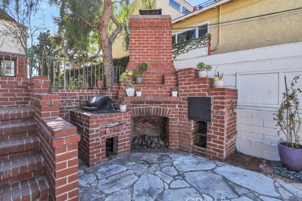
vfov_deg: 73.7
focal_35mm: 16
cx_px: 143
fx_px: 134
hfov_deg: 96.6
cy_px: 102
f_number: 14
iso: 250
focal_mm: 10
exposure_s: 1/60
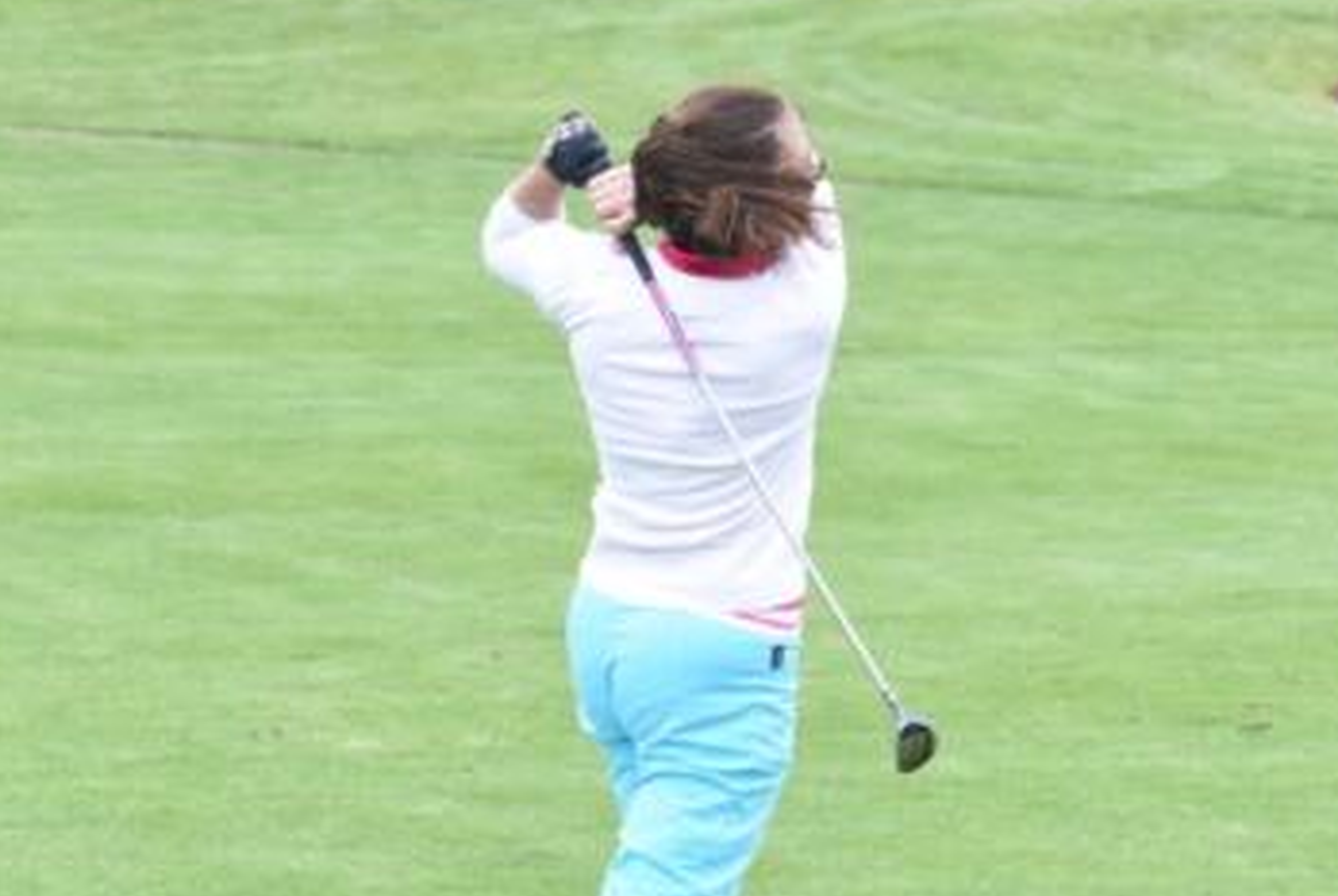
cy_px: 519
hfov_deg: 13.9
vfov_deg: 9.4
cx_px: 780
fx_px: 5470
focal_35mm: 147
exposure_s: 1/1000
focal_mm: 80
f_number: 5.6
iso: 400
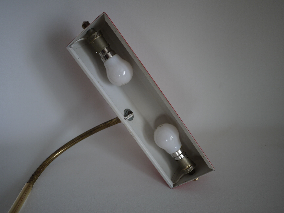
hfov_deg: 63.4
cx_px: 142
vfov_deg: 49.7
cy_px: 106
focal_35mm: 28
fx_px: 230
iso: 100
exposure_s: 1/80
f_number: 2.5
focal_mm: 14
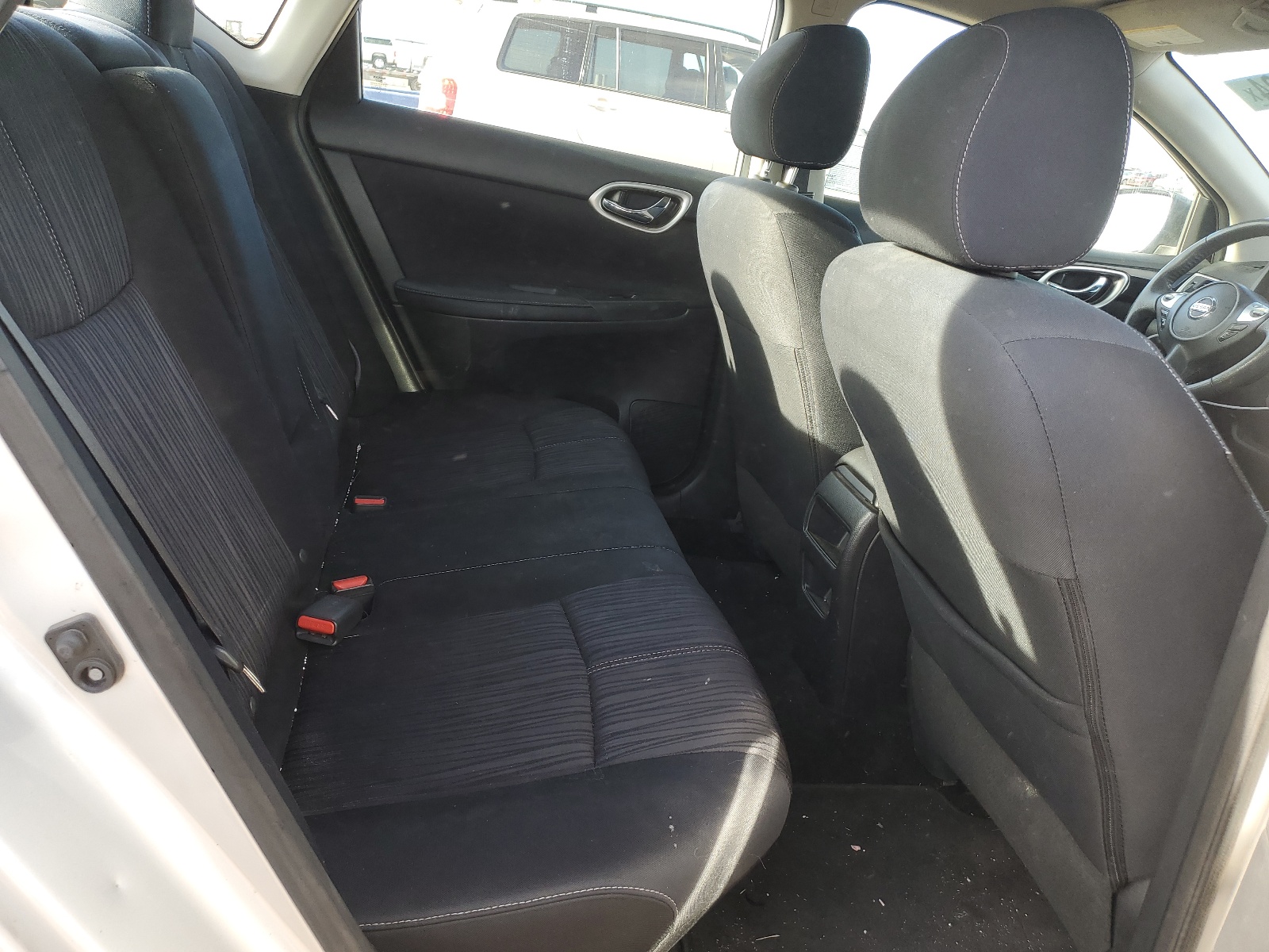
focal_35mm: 26
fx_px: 953
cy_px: 476
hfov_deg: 67.3
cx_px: 634
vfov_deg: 53.1
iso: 50
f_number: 1.5
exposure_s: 1/156
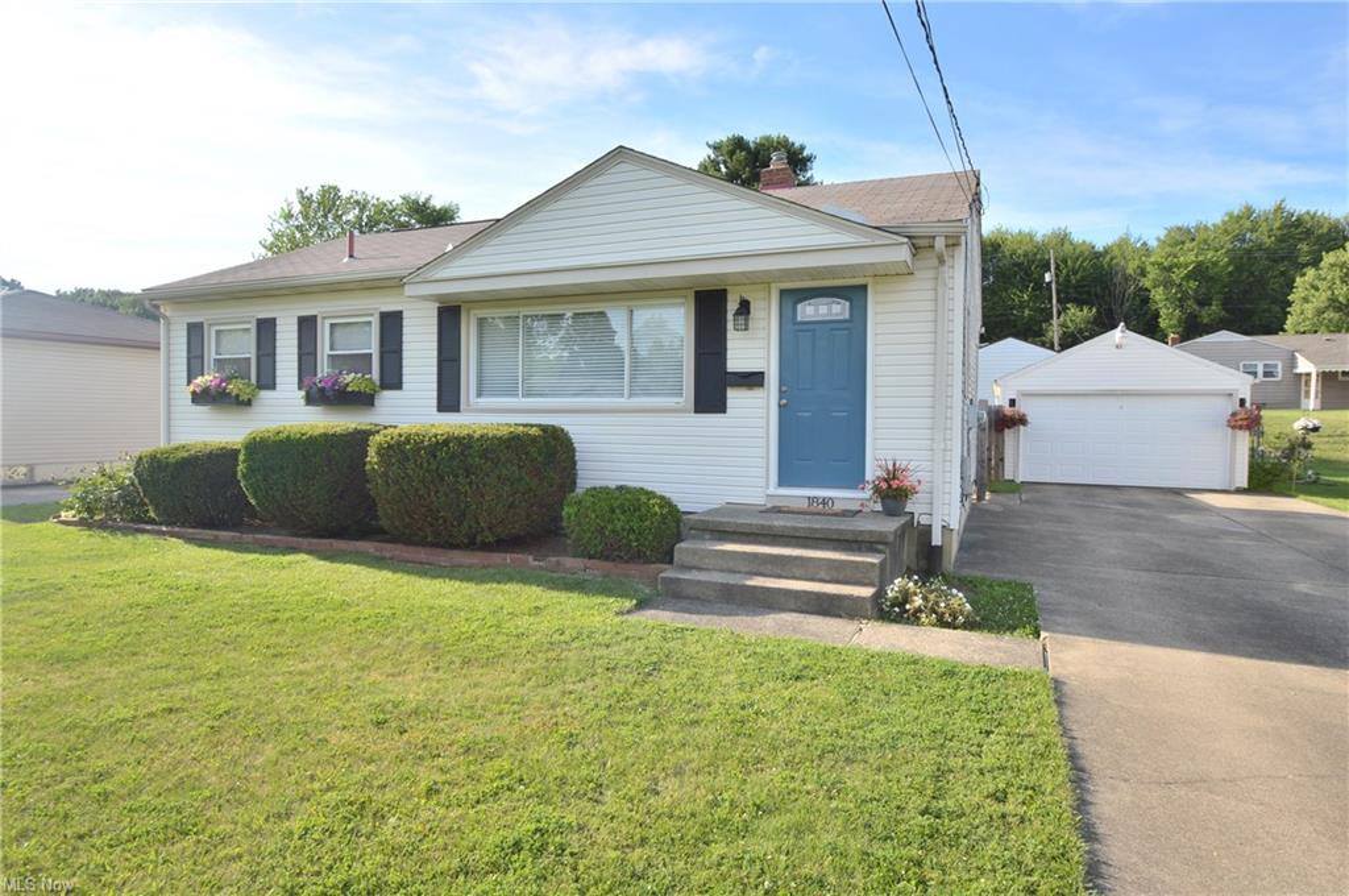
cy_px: 448
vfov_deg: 63.1
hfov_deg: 85.5
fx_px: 730
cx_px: 674
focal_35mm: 20
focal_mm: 13
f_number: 7.1
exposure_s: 1/200
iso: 100
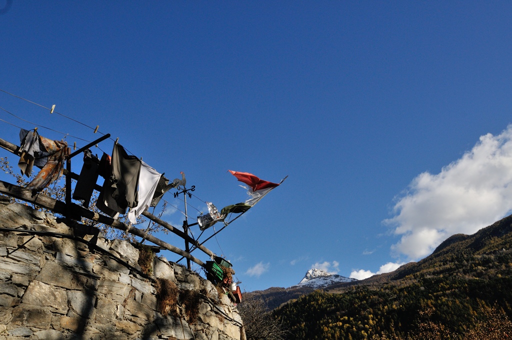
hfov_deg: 62.0
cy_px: 170
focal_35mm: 30
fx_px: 426
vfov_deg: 43.5
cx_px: 256
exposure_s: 1/1600
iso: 400
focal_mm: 20
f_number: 8
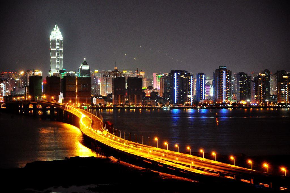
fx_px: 1183
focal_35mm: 147
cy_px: 96
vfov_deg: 9.3
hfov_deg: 14.0
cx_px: 145
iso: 2000
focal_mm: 98
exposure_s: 1
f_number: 6.3
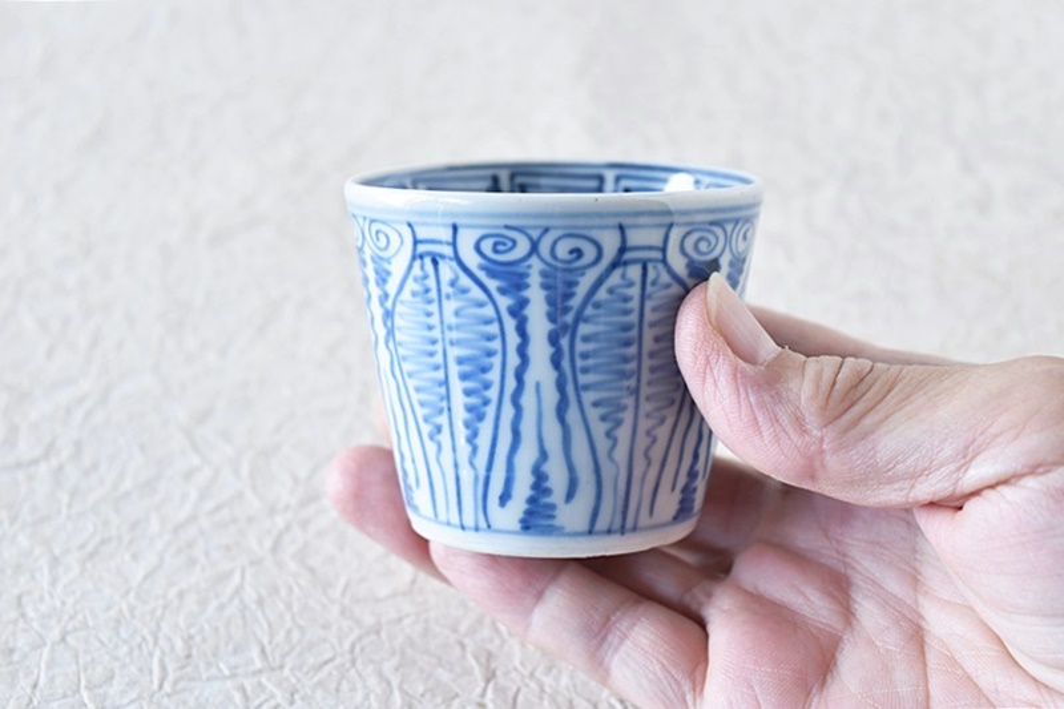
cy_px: 354
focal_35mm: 82
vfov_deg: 16.5
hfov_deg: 24.6
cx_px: 532
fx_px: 2438
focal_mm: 55
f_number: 5.6
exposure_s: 1/5
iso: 400
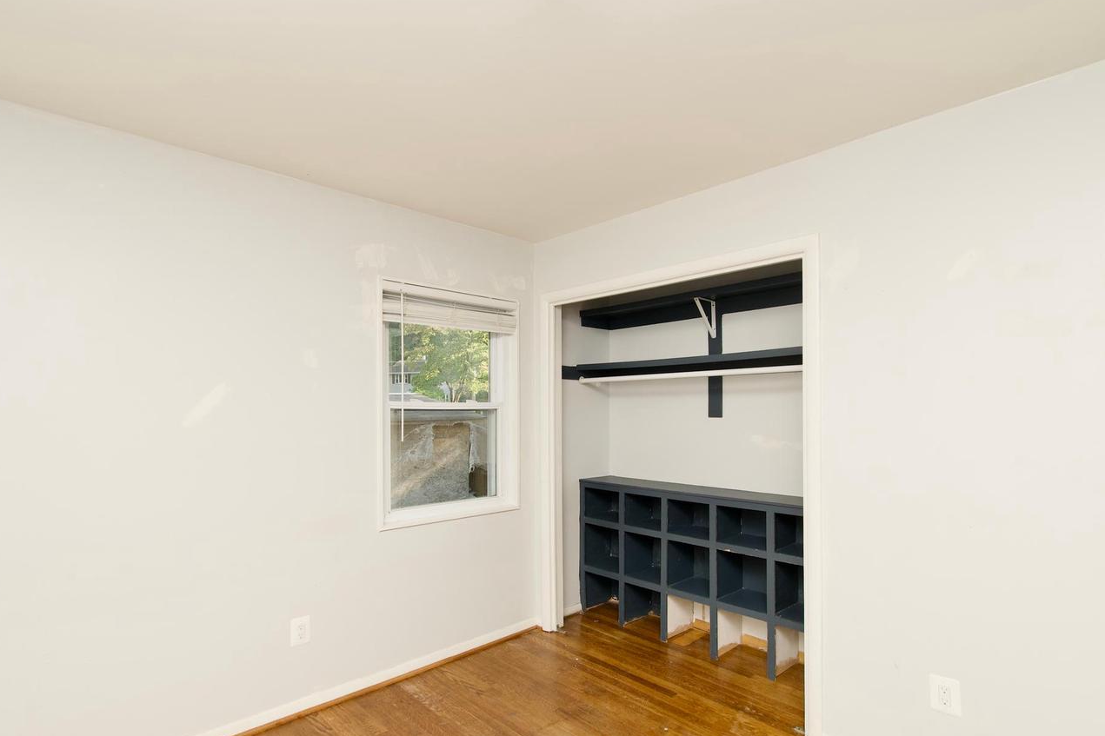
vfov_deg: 70.3
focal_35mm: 17
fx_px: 522
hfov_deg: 93.1
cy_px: 393
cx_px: 516
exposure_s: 1/100
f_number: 7.1
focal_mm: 10
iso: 320
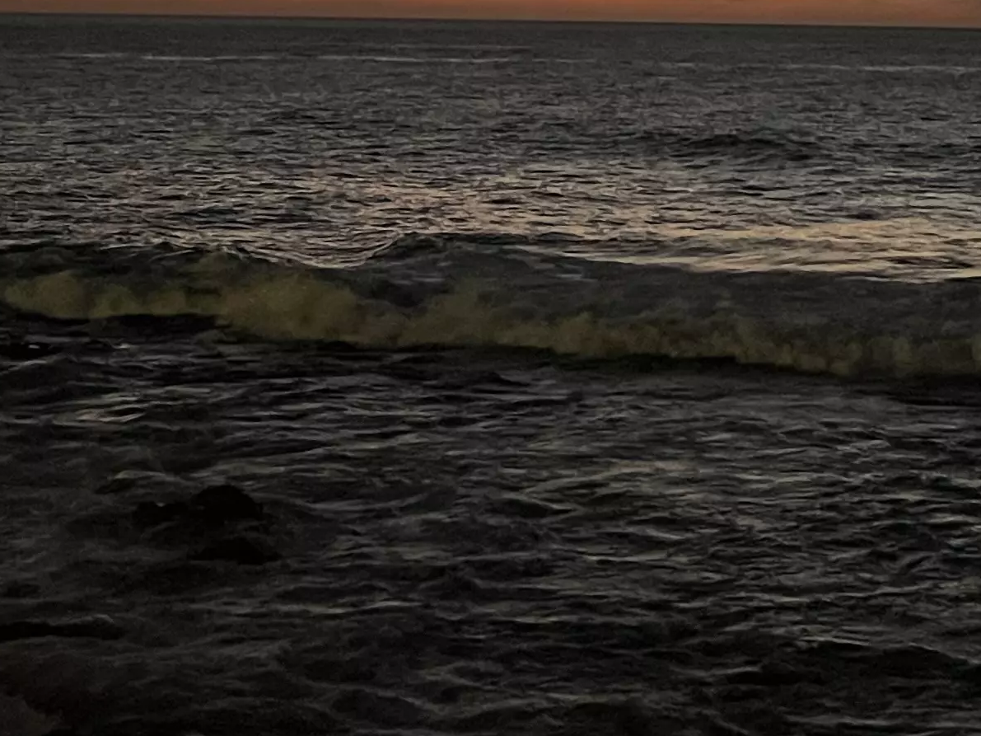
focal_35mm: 88
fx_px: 2494
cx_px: 674
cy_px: -70
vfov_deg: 16.3
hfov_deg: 22.1
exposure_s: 1/25
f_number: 1.6
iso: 800
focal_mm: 5.1
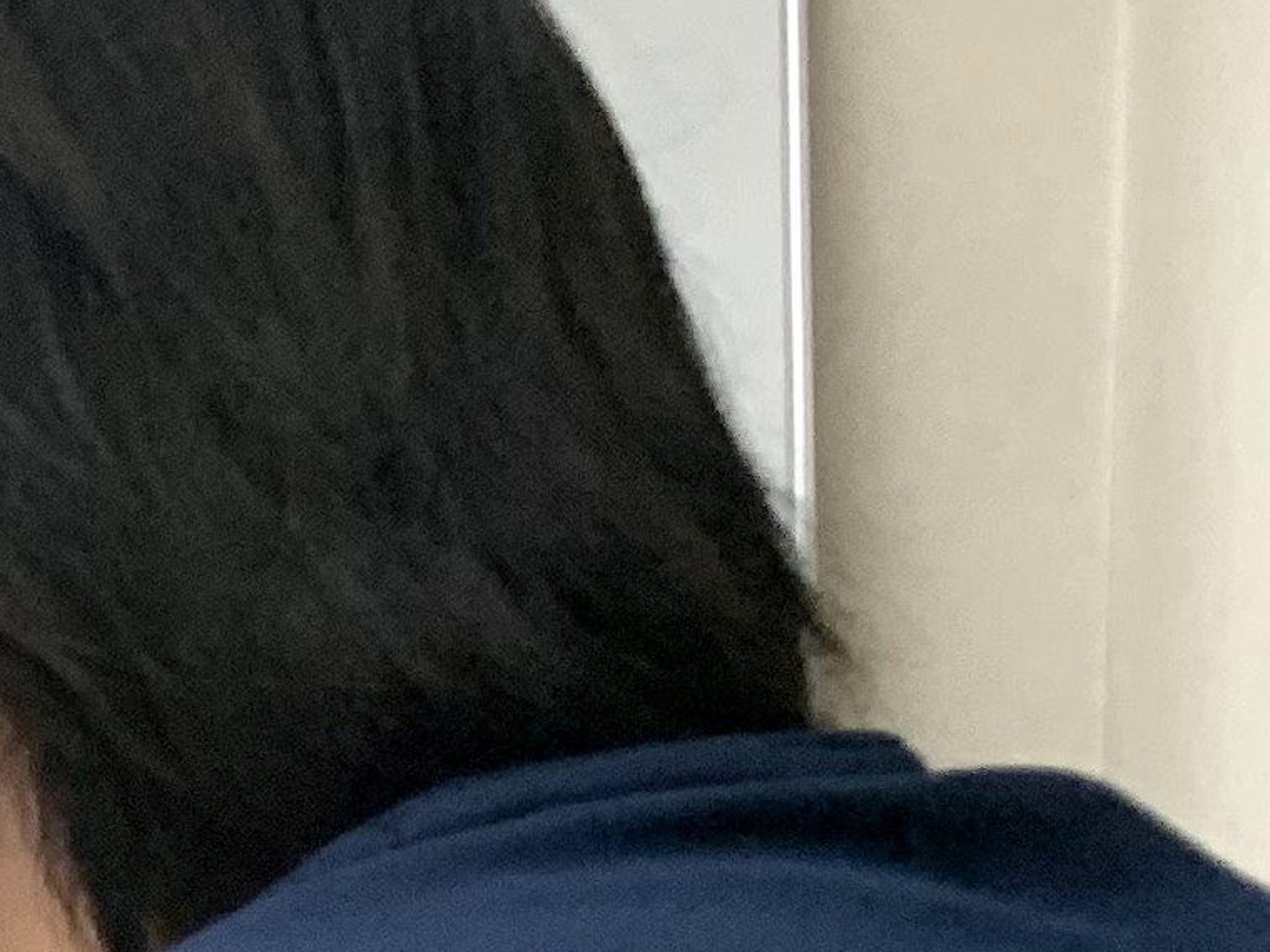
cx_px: -1883
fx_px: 5063
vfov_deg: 10.2
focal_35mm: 138
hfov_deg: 11.5
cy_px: 1605
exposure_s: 1/50
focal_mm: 4.25
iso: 80
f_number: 1.8
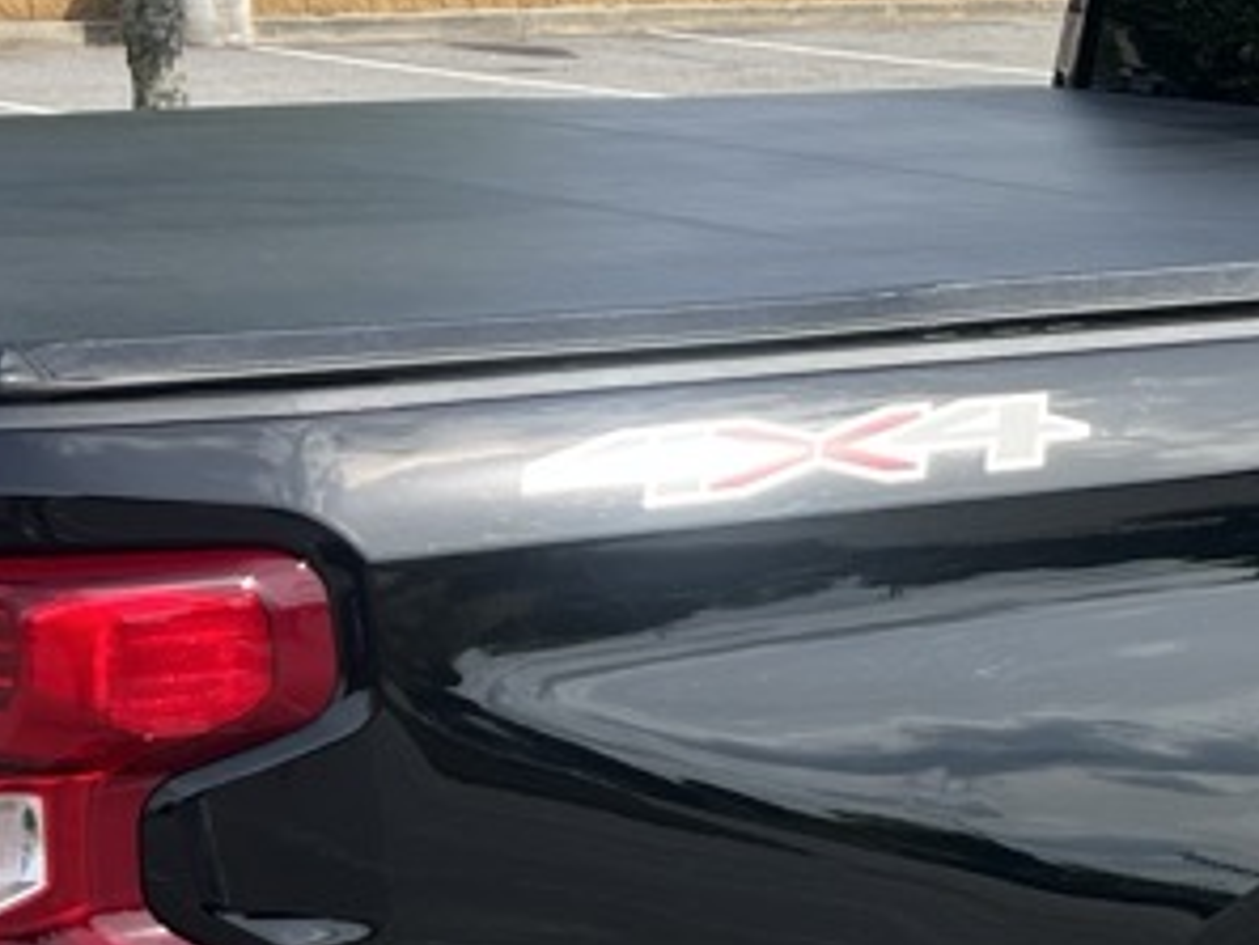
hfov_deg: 16.1
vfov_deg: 13.2
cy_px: 585
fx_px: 4075
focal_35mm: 112
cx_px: 1886
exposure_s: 1/2404
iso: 50
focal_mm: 5.7
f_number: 1.5
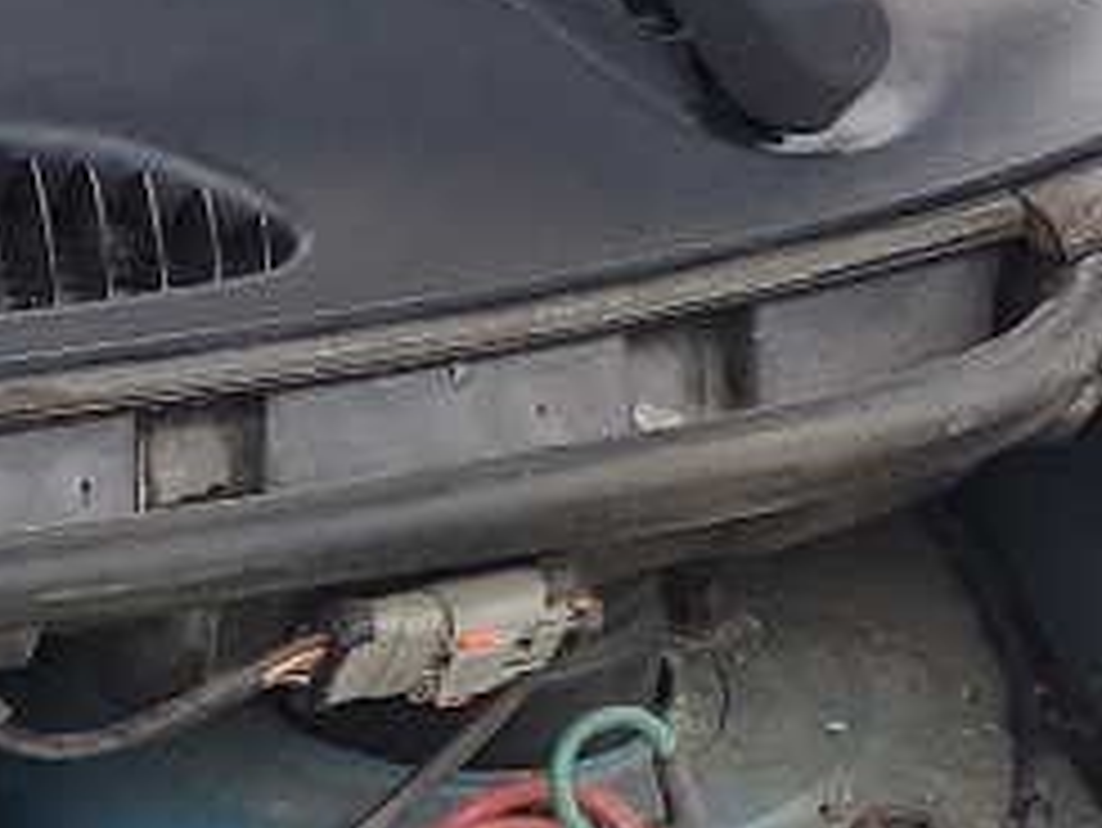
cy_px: 1665
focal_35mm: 170
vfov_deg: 8.3
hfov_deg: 9.9
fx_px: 5415
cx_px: -1700
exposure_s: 1/270
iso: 50
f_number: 1.5
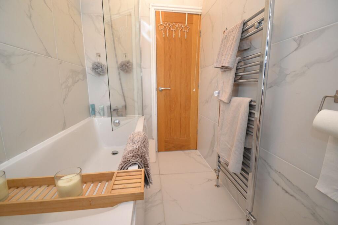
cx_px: 169
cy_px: 112
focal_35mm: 15
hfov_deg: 100.4
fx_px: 141
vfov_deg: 77.3
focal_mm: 10
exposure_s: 1/60
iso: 1000
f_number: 3.5
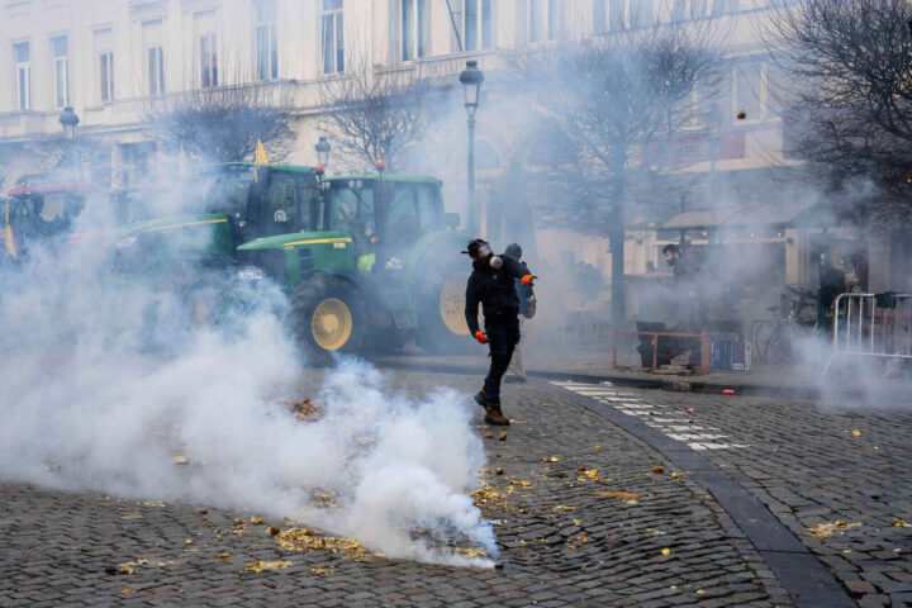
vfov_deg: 23.0
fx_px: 1495
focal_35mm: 59
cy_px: 304
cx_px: 456
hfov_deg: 33.9
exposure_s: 1/1000
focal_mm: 59
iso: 1000
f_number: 5.6
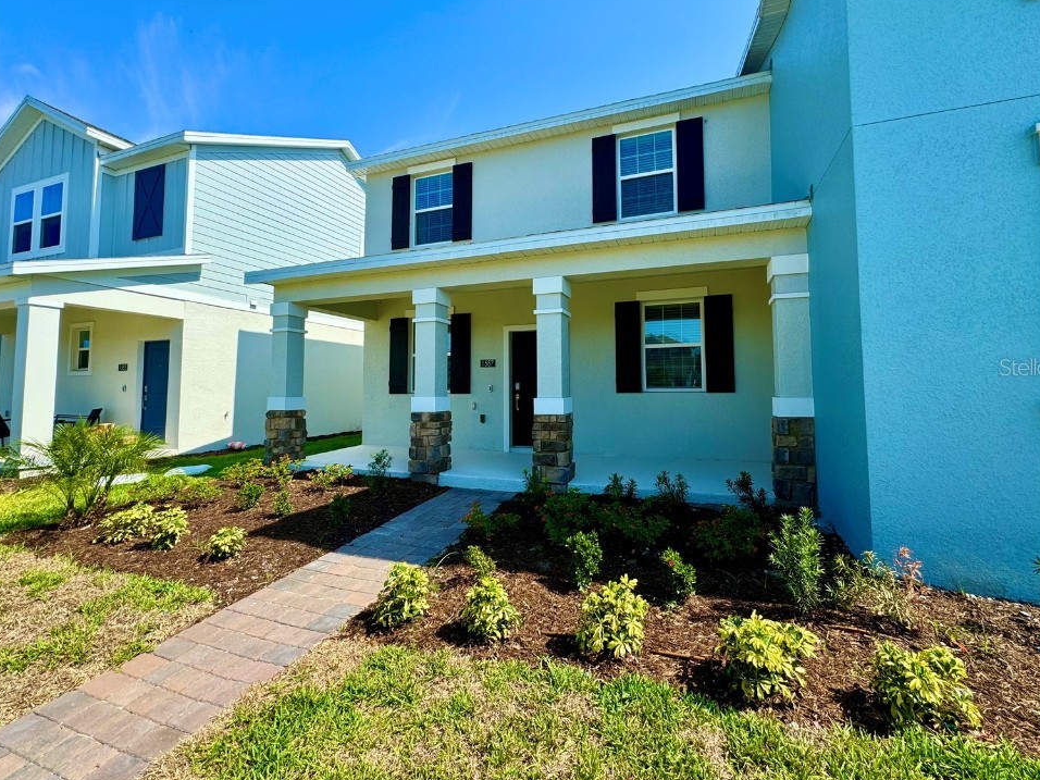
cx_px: 545
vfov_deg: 81.7
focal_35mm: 15
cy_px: 367
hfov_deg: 98.1
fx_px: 451
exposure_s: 1/675
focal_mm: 2.22
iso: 50
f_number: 2.2
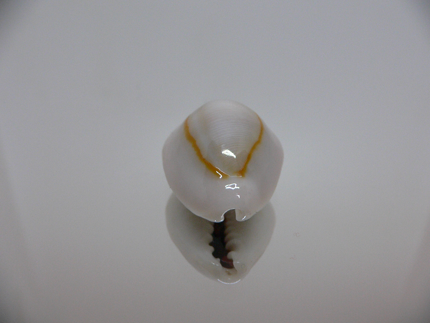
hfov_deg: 52.6
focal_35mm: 35
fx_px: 435
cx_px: 215
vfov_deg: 40.7
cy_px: 162
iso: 200
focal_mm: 4.6
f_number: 2.8
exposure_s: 1/60
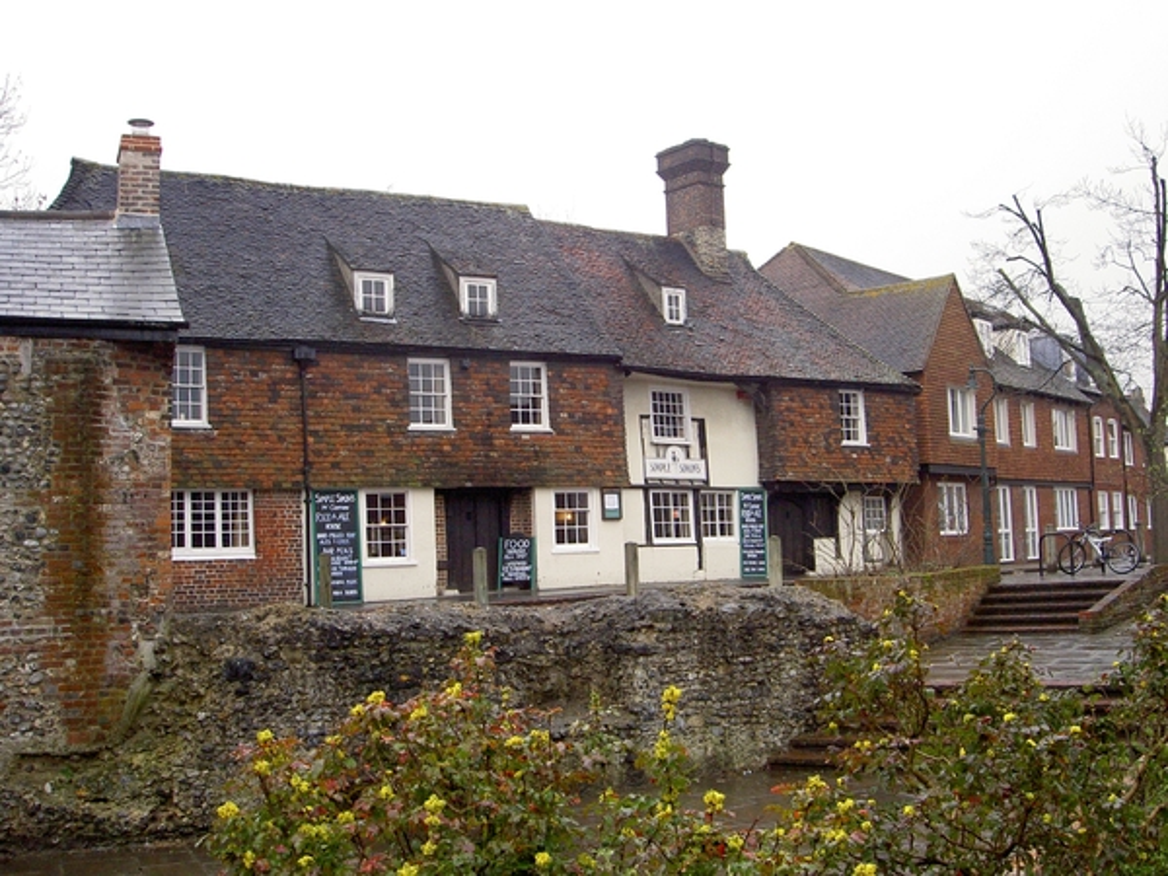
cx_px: 584
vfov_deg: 36.8
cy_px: 438
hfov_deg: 47.9
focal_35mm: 39
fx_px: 1316
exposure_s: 1/160
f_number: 4.7
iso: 200
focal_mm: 8
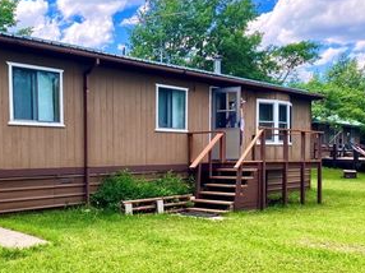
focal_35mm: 49
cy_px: 193
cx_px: 97
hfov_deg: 38.1
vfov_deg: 29.3
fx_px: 516
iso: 20
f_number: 1.8
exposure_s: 1/457
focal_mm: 3.99
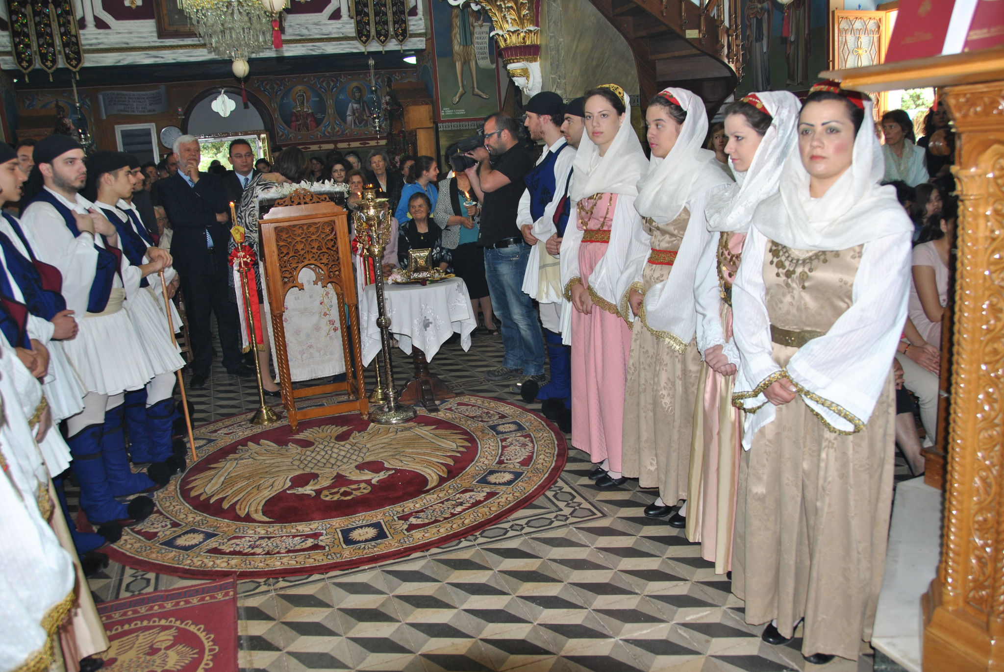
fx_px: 838
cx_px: 502
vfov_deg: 43.7
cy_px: 336
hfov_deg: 61.9
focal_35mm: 30
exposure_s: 1/60
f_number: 3.5
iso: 200
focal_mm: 20
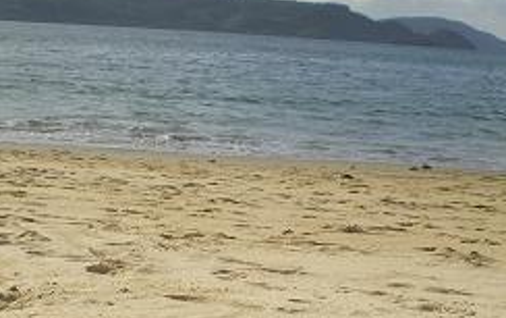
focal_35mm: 87
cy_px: 380
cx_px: 214
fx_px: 1201
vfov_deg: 14.6
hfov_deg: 23.8
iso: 64
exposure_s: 1/640
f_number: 4.6
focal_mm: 6.3
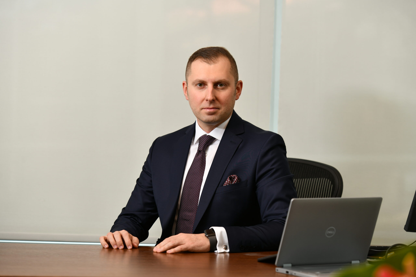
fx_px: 1444
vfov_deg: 11.0
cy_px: 138
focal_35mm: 125
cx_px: 208
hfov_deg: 16.4
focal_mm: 125
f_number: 4
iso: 200
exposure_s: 1/100
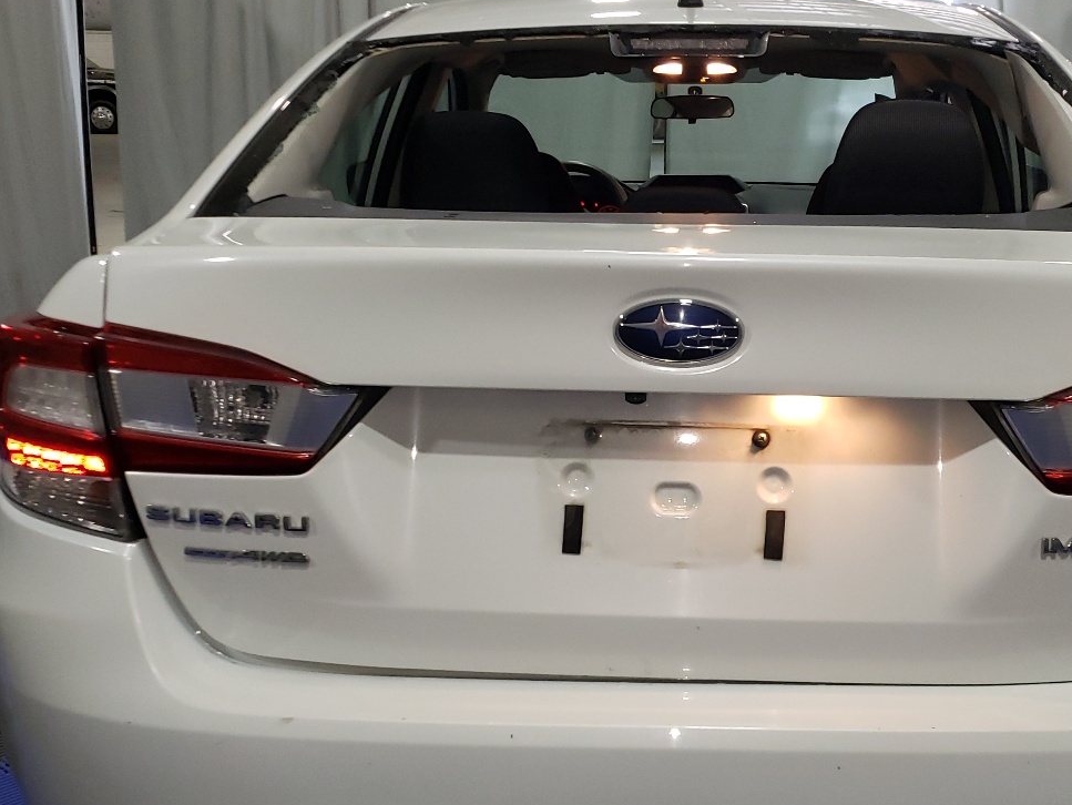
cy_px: 440
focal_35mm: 43
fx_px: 1332
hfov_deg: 43.6
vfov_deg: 33.6
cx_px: 655
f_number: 1.5
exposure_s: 1/60.2
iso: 201
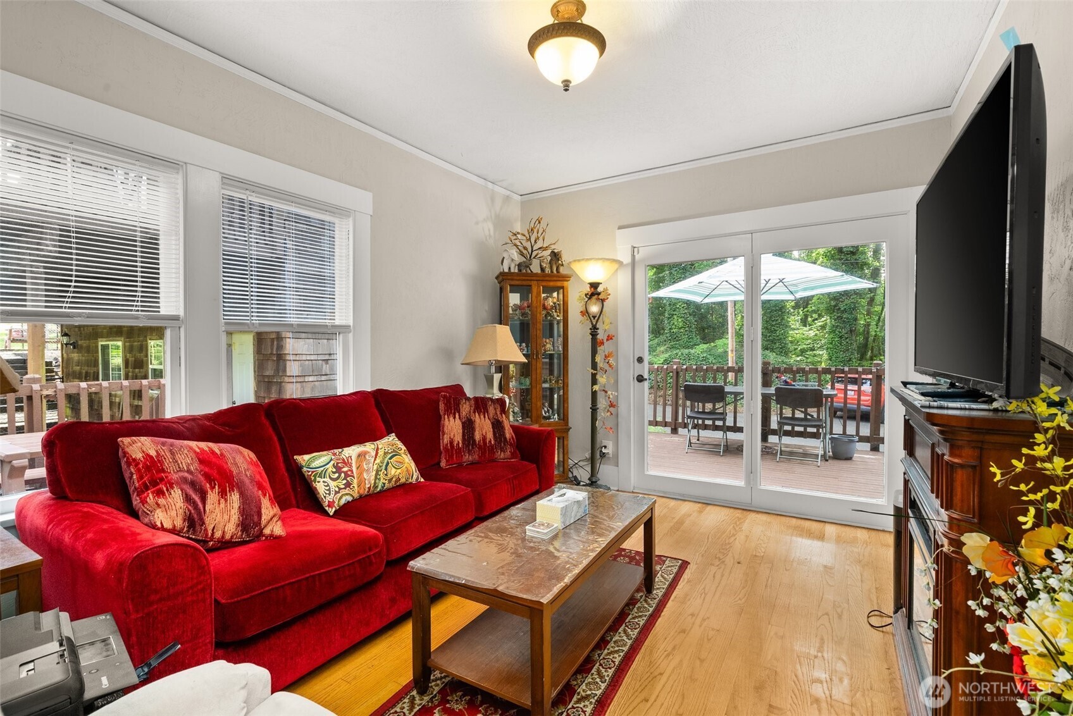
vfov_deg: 73.8
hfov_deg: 96.7
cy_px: 358
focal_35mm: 16
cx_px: 536
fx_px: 477
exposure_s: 1/1.67
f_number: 8
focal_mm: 16
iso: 500
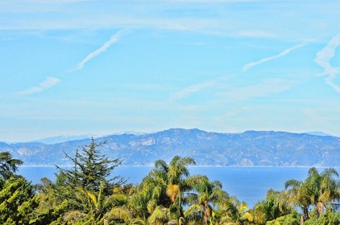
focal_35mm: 182
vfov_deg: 7.5
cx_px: 217
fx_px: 1716
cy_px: 112
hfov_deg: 11.3
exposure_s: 1/250
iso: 200
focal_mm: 80
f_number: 14
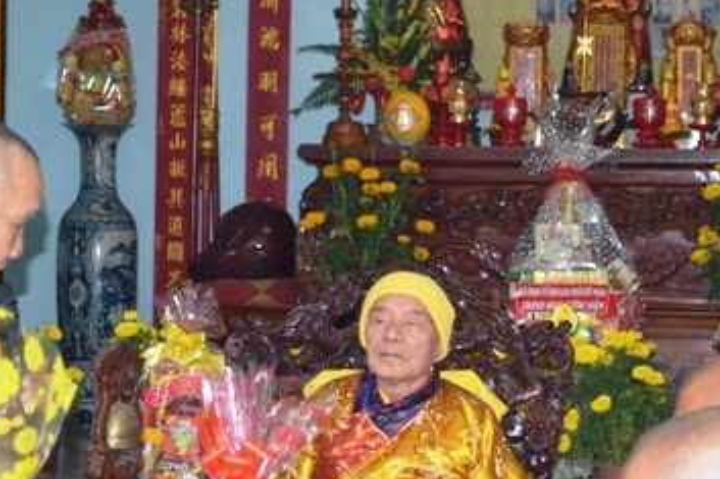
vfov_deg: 11.0
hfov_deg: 16.4
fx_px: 2499
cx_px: 365
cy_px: 200
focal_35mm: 125
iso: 800
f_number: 5.3
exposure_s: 1/60
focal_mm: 46
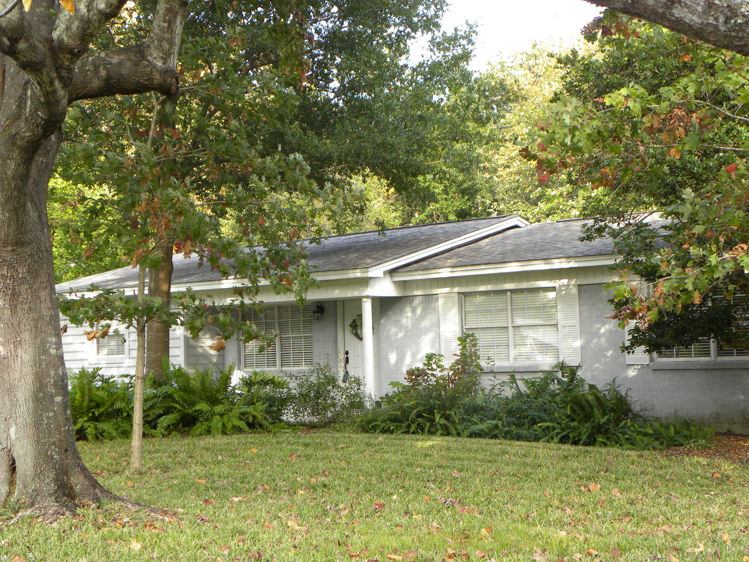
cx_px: 380
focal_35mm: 61
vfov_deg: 24.0
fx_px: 1320
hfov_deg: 31.7
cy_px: 286
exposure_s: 1/68
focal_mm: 10.3
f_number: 3.5
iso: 82
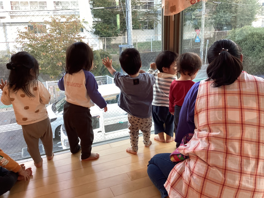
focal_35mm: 31
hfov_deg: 58.4
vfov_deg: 45.4
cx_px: 132
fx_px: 236
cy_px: 99
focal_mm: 3.3
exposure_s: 1/60
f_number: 2.4
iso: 100
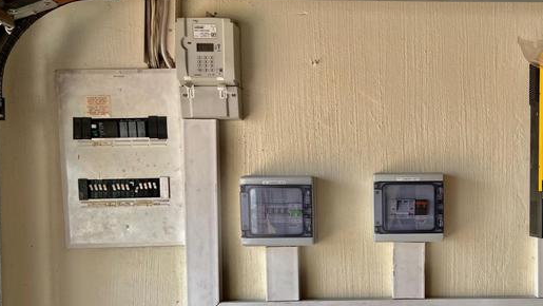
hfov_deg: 44.8
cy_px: 234
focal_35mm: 44
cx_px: 407
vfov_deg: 26.7
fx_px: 634
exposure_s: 1/264
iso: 40
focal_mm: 5.1
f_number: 1.6
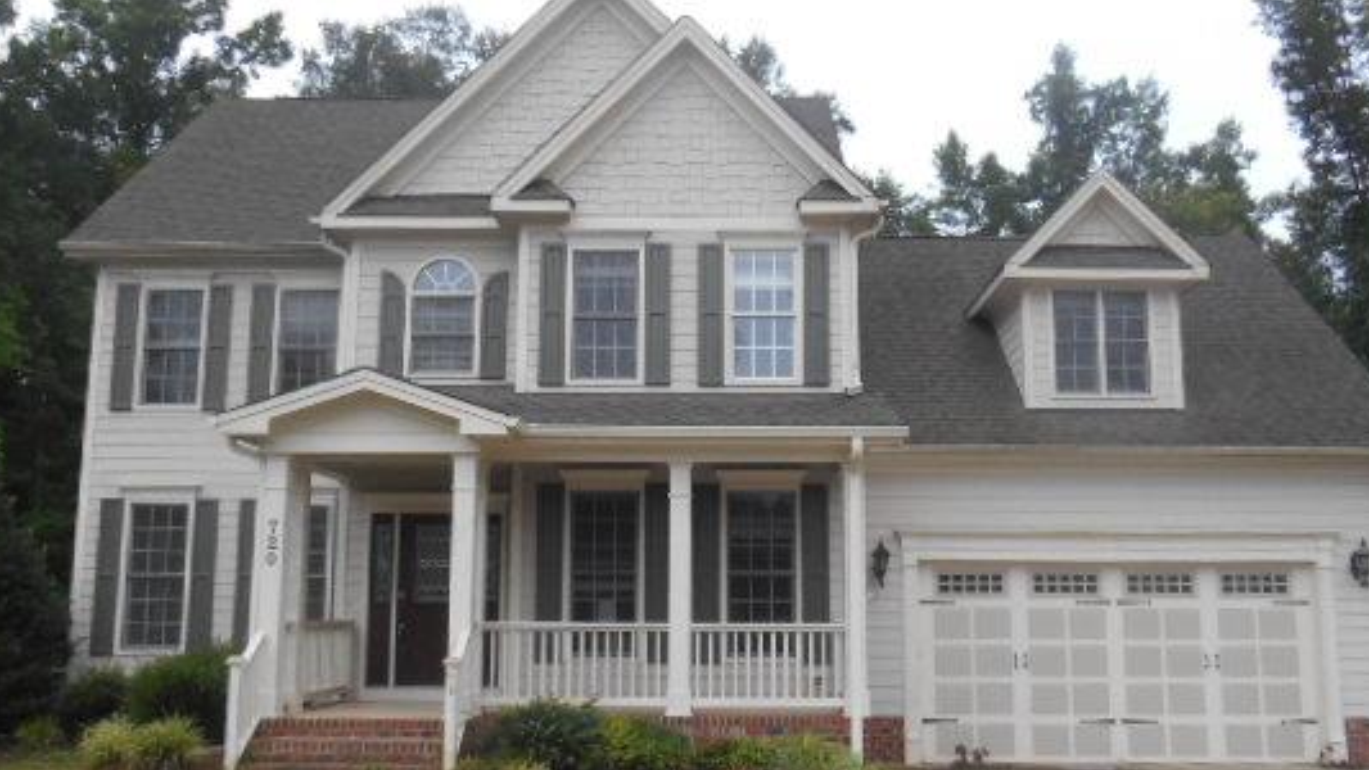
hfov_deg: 58.0
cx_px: 706
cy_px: 408
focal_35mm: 34
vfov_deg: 34.7
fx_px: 1234
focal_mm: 4.7
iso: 200
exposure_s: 1/30
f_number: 3.4
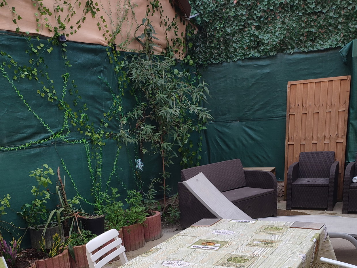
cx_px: 170
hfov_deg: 43.8
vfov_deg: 31.1
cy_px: 268
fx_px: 443
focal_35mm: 43
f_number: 1.9
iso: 64
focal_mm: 6.04
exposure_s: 1/50
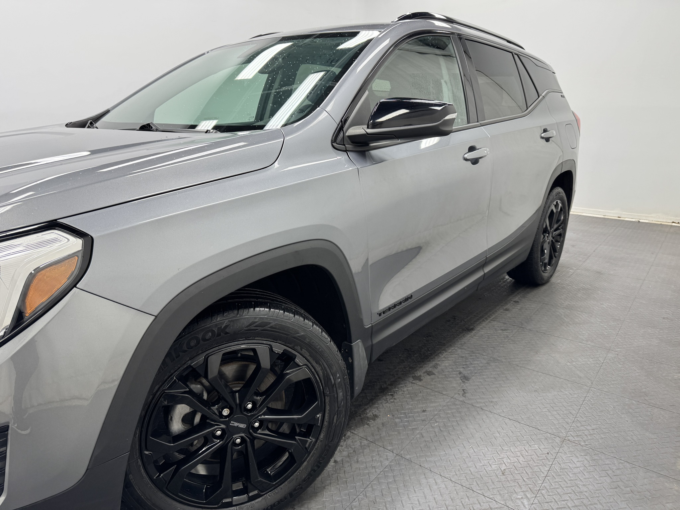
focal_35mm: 24
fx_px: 471
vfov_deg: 56.8
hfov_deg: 71.6
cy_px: 255
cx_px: 340
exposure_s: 1/199
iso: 64
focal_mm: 6.76
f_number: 1.78
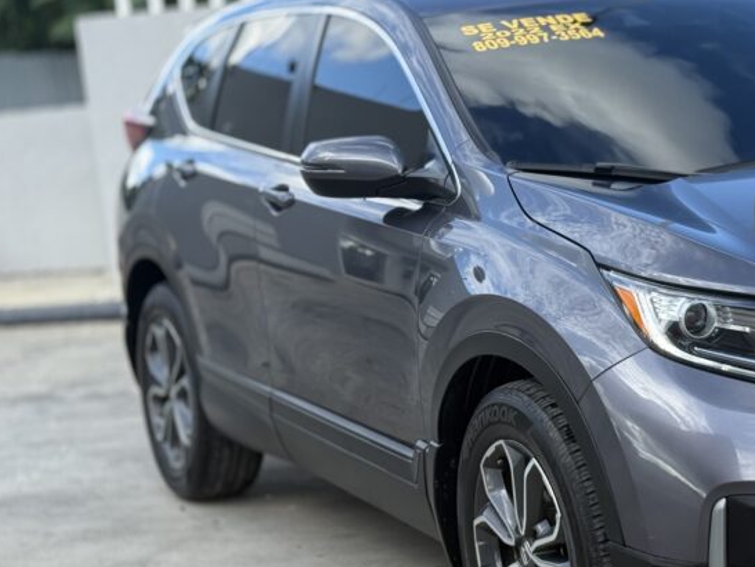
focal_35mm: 90
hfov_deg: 21.5
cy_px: 284
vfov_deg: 16.4
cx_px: 621
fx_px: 1964
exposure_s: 1/1754
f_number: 1.78
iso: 80
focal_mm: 6.76
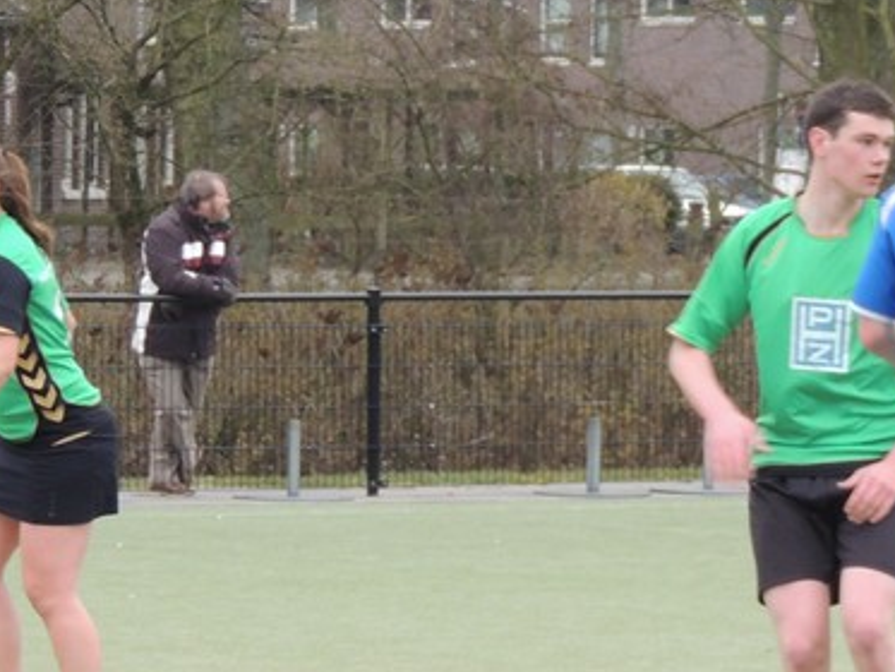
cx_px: 739
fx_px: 8509
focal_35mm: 329
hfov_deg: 6.0
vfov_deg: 4.5
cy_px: 175
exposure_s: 1/100
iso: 180
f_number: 4.2
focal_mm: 21.4
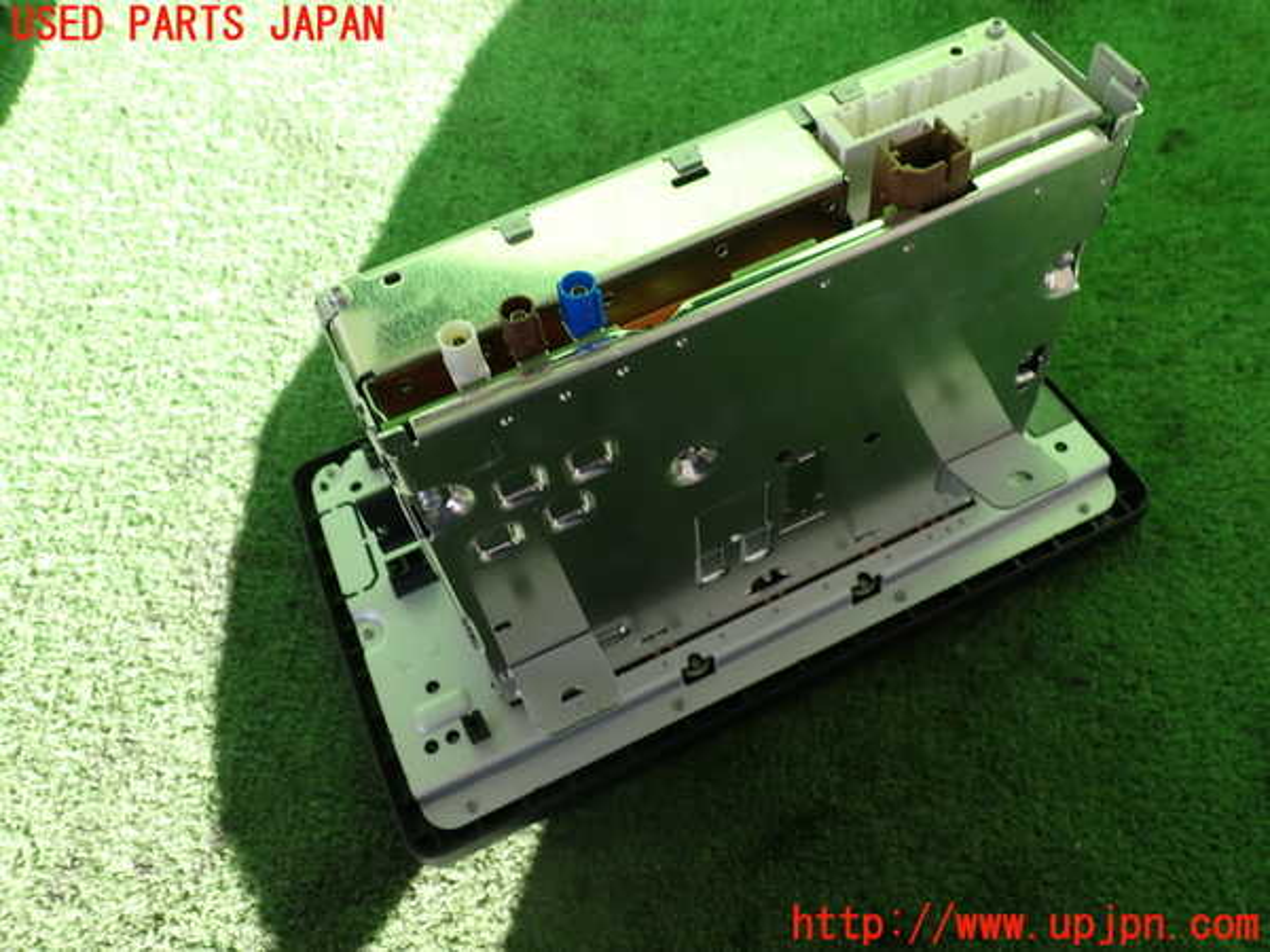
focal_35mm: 30
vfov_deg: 46.8
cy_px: 476
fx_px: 1101
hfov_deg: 60.0
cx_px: 635
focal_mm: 5.4
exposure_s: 1/80
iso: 100
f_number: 3.2
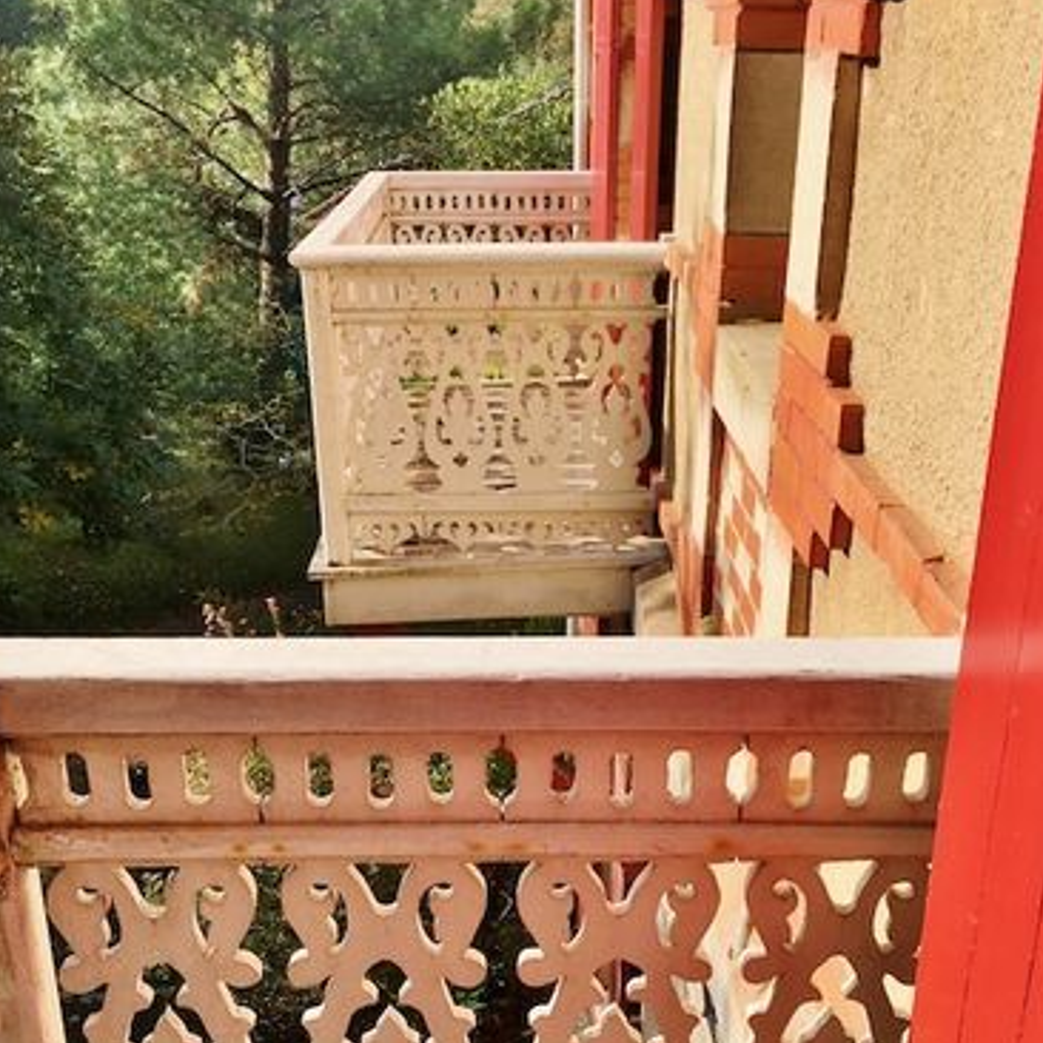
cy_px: 730
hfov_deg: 40.0
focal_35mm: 42
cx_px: 570
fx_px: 1432
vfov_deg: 39.4
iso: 25
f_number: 2.2
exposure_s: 1/1538
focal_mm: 4.15
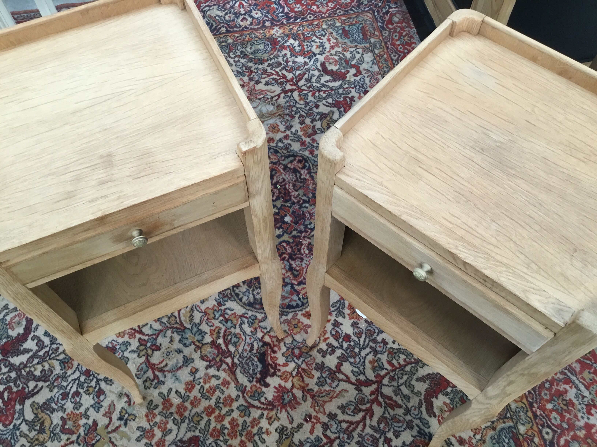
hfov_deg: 58.4
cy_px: 224
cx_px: 298
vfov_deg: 45.4
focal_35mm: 31
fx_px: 535
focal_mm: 3.3
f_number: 2.4
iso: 100
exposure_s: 1/33
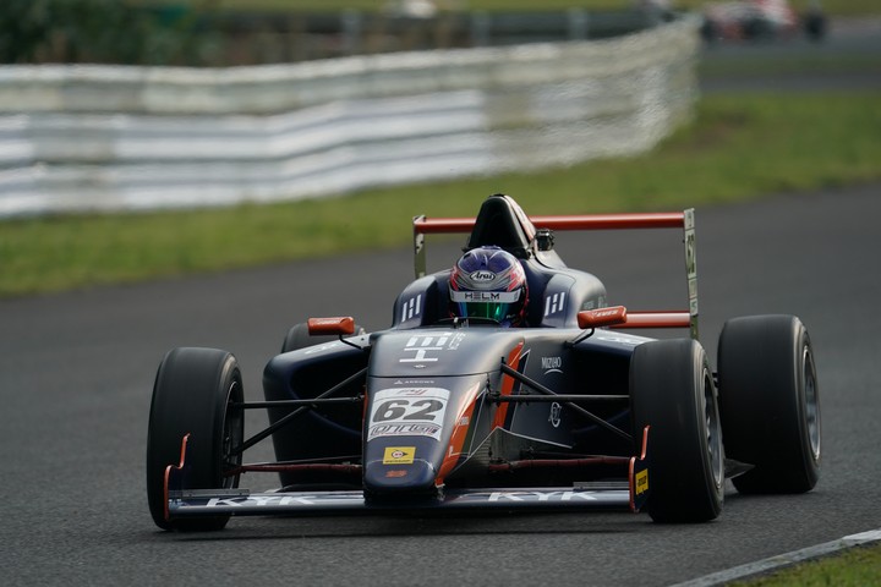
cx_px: 440
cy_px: 294
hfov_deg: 3.4
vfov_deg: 2.3
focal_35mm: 600
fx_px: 14682
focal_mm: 600
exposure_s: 1/800
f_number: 6.3
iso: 400
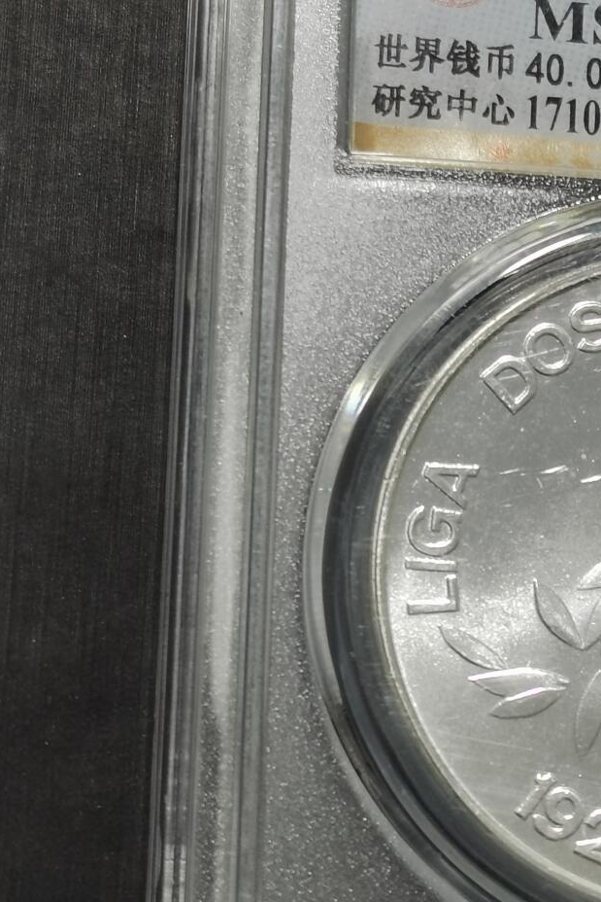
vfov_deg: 18.1
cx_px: 652
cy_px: 455
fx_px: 2828
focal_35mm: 113
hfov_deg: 11.9
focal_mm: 5.58
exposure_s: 1/100
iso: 64
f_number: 1.8
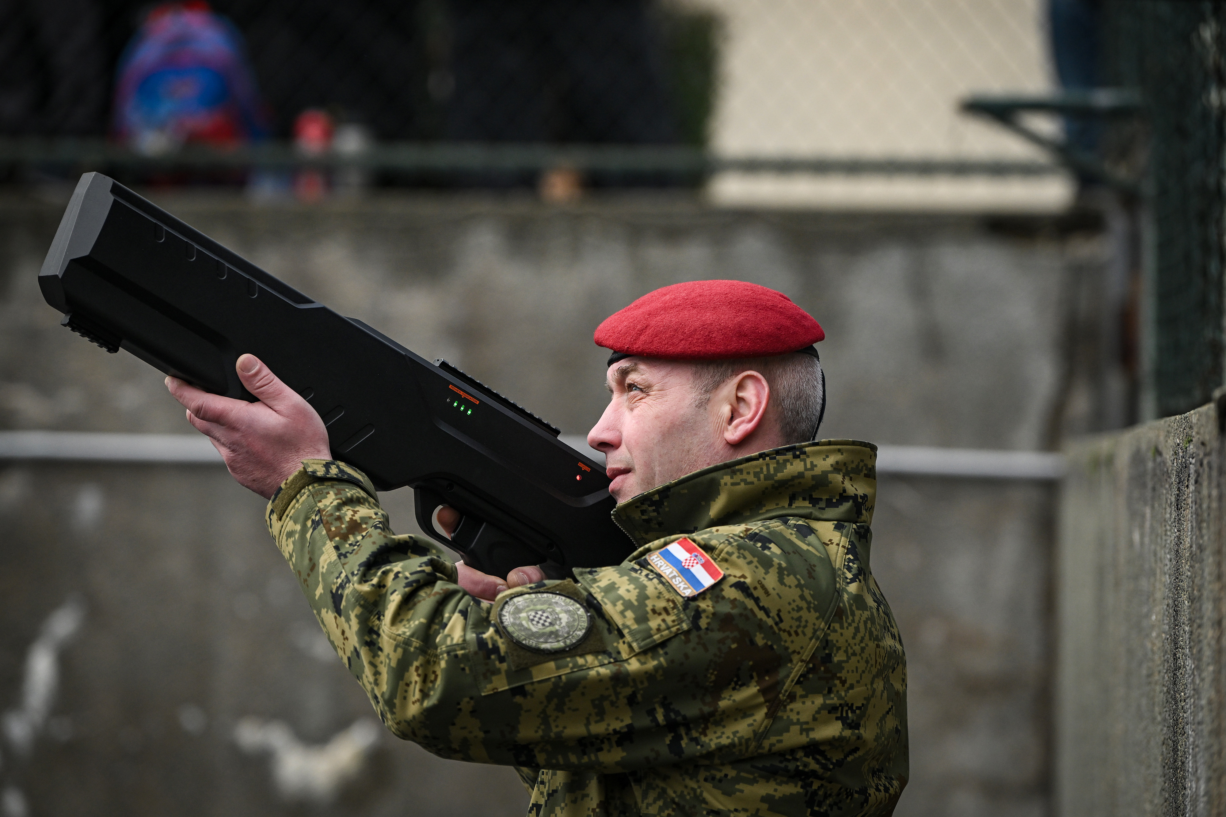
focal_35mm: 200
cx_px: 613
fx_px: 6811
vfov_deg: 6.9
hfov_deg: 10.3
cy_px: 408
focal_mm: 200
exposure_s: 1/4000
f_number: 4
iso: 800
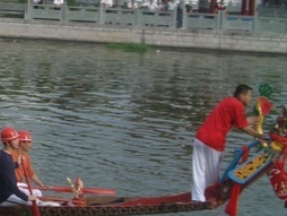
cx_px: -128
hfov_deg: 15.2
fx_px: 1004
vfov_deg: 12.3
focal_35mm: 121
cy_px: 79
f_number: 4.6
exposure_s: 1/400
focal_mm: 6.8
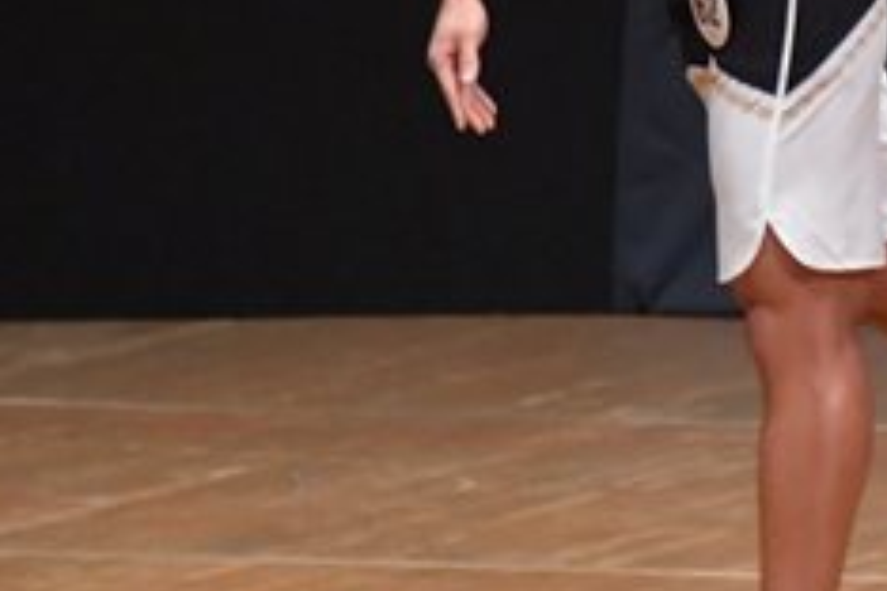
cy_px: 30
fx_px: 20843
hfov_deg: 2.4
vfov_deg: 1.6
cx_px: 1313
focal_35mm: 846
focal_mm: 170
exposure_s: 1/400
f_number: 5.6
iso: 6400
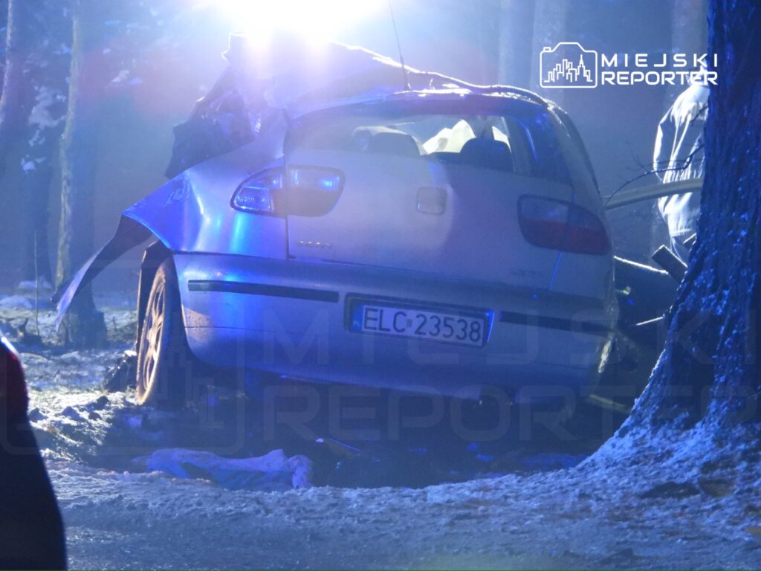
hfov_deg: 4.0
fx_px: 10992
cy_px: 286
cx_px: 380
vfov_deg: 3.0
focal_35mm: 500
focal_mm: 89.9
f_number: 5
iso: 1600
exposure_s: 1/3
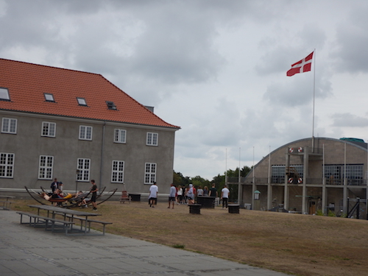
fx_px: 553
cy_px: 138
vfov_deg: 28.0
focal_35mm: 52
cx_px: 184
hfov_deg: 36.8
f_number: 4.3
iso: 125
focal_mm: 9.2
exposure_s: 1/500
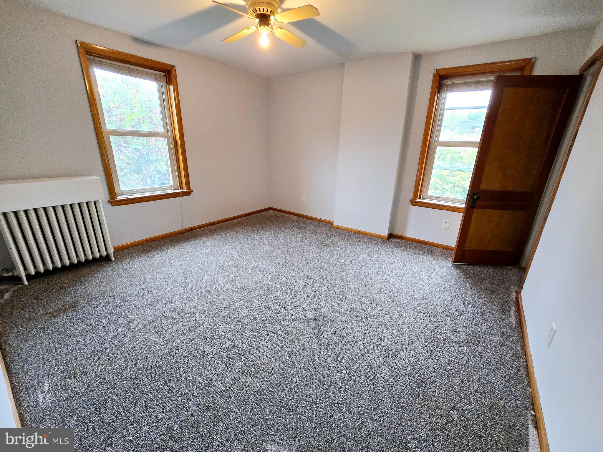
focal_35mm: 13
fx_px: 226
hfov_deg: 106.2
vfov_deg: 89.9
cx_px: 302
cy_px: 226
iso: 320
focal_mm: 2.2
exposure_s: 1/60.2
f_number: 2.2
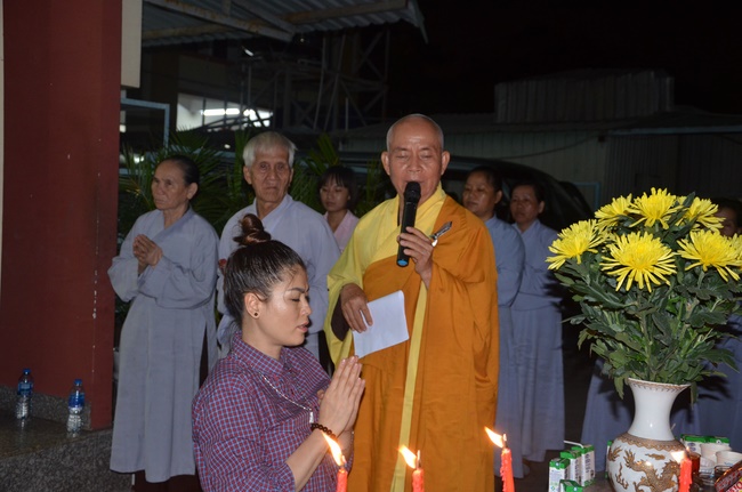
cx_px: 371
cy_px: 246
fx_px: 926
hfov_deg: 43.7
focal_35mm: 45
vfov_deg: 29.8
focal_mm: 30
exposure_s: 1/60
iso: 1000
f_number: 5
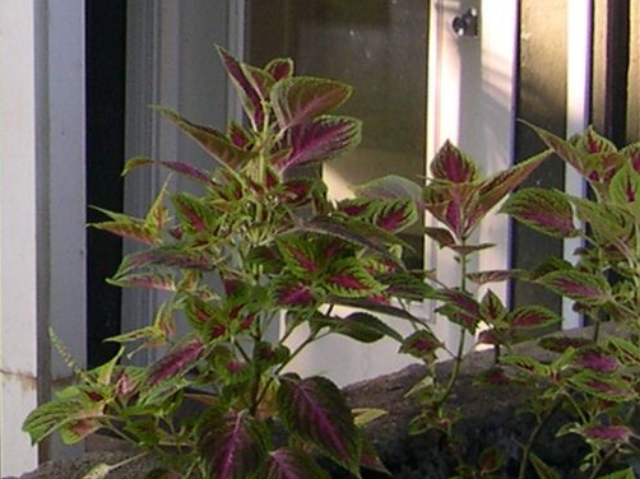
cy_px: -376
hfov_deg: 10.8
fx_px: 3179
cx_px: -497
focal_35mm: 172
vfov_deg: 8.3
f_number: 2.8
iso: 100
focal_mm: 8
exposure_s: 1/119
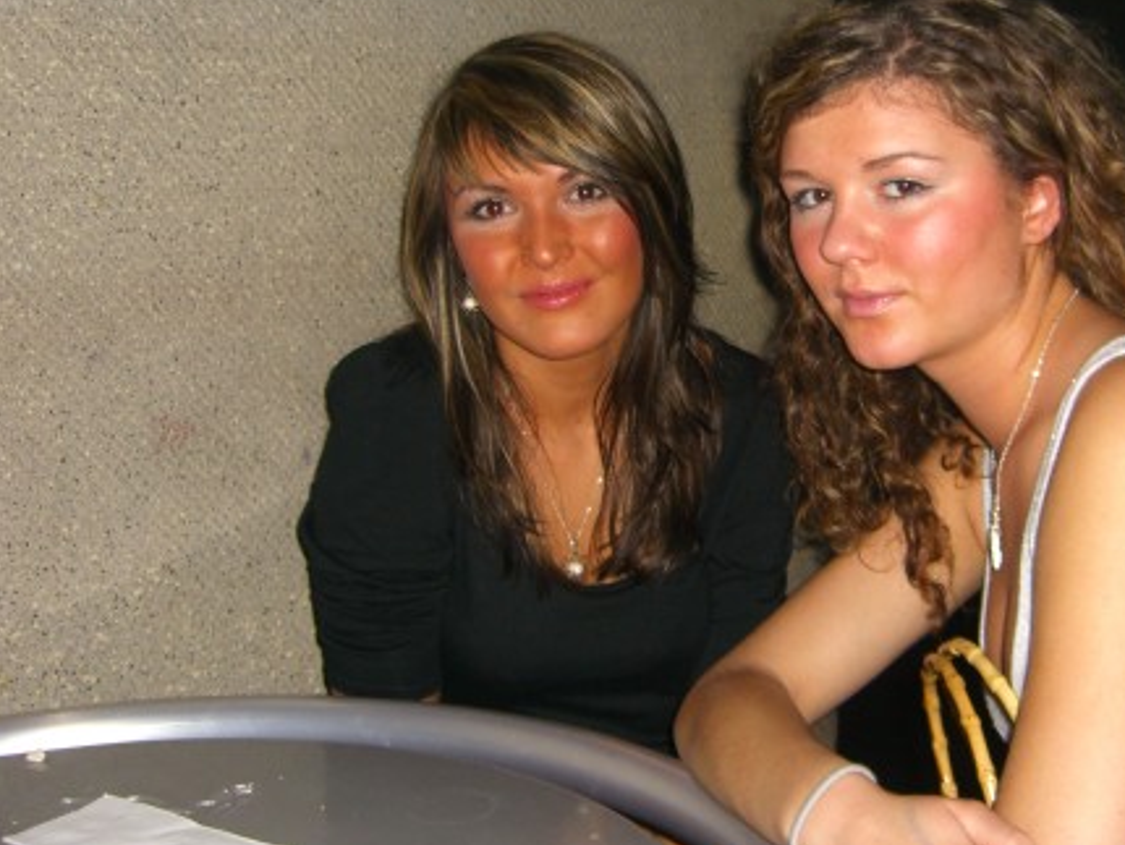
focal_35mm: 53
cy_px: 343
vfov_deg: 27.5
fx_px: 1723
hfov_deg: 35.8
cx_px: 735
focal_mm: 7.9
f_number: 2.8
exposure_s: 1/60
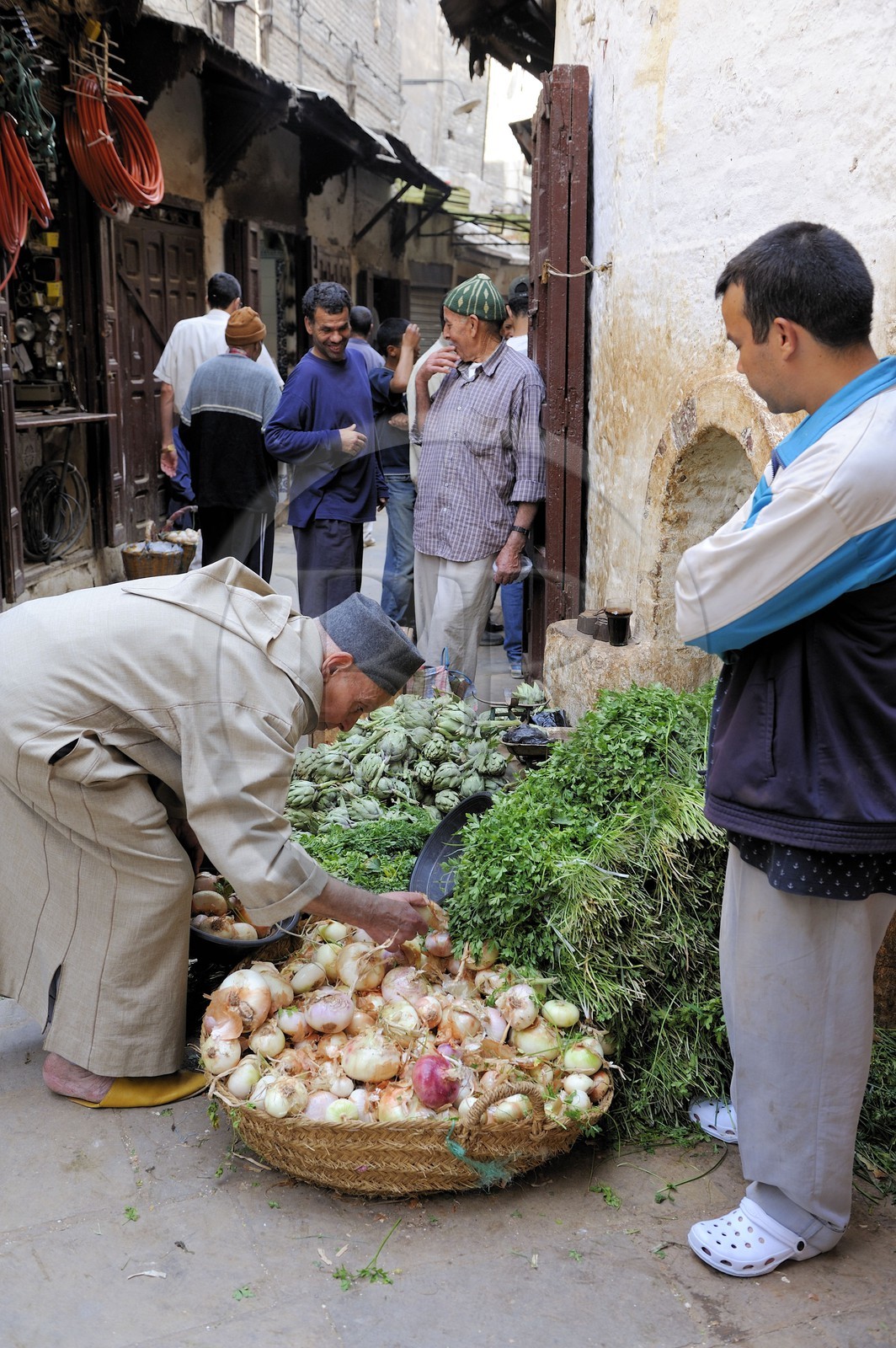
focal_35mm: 35
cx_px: 448
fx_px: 1309
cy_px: 674
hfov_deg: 37.8
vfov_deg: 54.5
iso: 400
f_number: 5
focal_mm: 35
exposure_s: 1/125
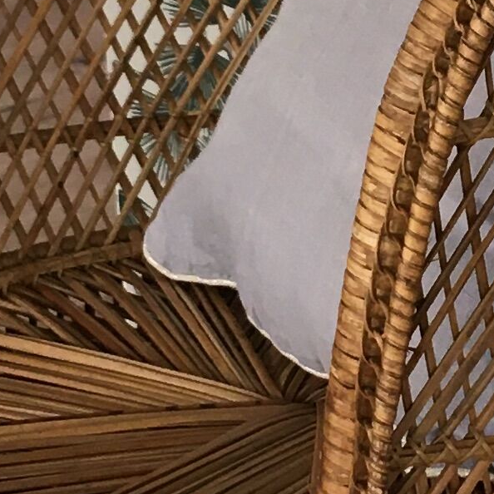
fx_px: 2809
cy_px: 187
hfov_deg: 10.0
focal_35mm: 174
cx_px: 420
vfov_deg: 10.0
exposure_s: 1/33
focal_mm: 4.15
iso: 50
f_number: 2.2
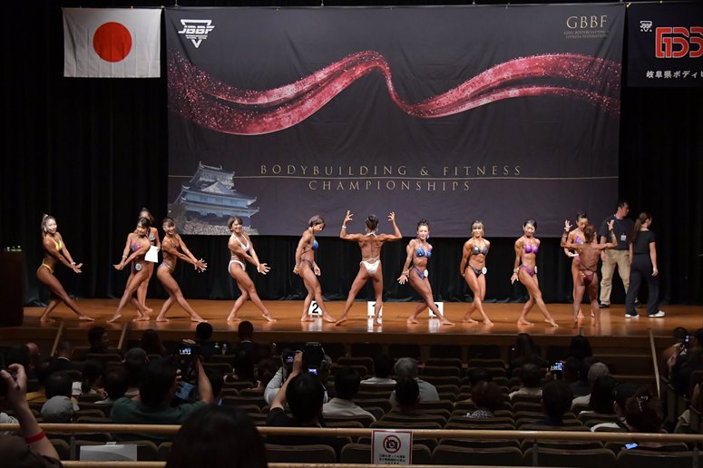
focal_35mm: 78
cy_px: 234
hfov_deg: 26.0
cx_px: 352
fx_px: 1522
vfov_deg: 17.5
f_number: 5.6
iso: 6400
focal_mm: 52
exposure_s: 1/400
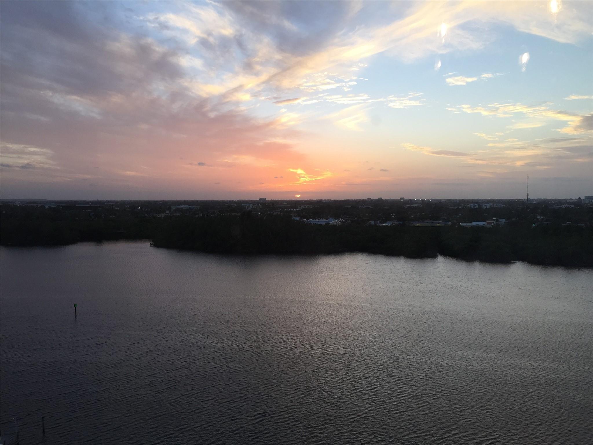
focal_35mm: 29
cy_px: 222
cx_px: 296
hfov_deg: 61.7
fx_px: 497
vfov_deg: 48.2
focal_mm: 4.15
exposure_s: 1/120
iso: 32
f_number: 2.2
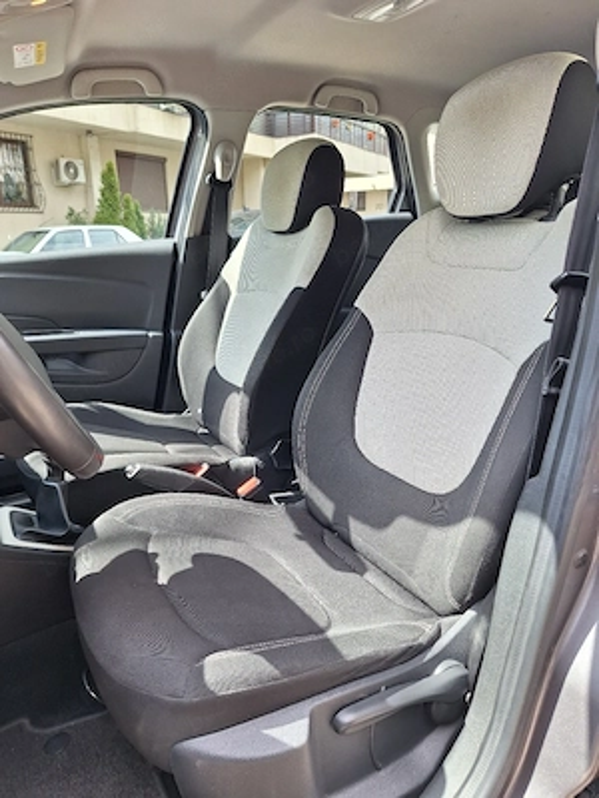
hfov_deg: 58.9
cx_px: 300
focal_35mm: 23
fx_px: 531
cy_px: 399
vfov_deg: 73.9
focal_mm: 5.54
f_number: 1.8
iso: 40
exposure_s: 1/250
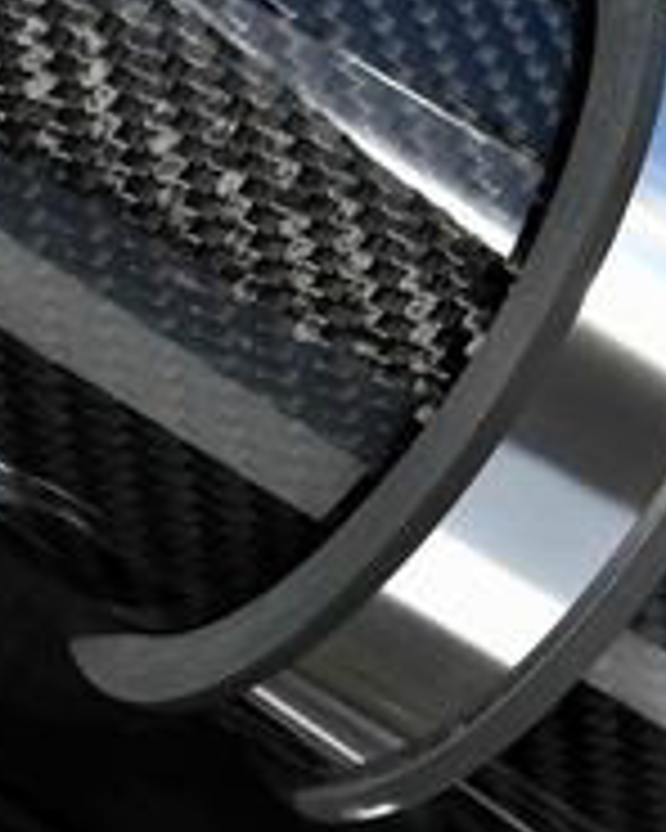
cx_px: 220
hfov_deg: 5.4
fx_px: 6997
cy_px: 173
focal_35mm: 284
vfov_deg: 6.8
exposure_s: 1/500
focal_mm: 70
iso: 125
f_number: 7.1
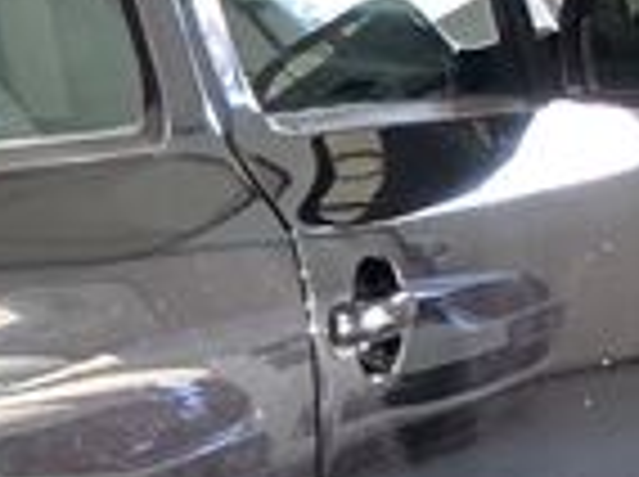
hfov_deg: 8.8
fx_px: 3465
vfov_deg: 7.7
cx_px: -1215
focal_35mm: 188
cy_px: 760
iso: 100
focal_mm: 4.25
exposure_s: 1/60
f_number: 1.8
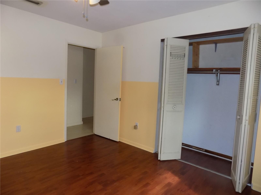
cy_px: 98
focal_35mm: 23
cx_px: 130
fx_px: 173
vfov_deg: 58.9
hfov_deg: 73.9
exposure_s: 1/30
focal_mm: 4
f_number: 3.1
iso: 200
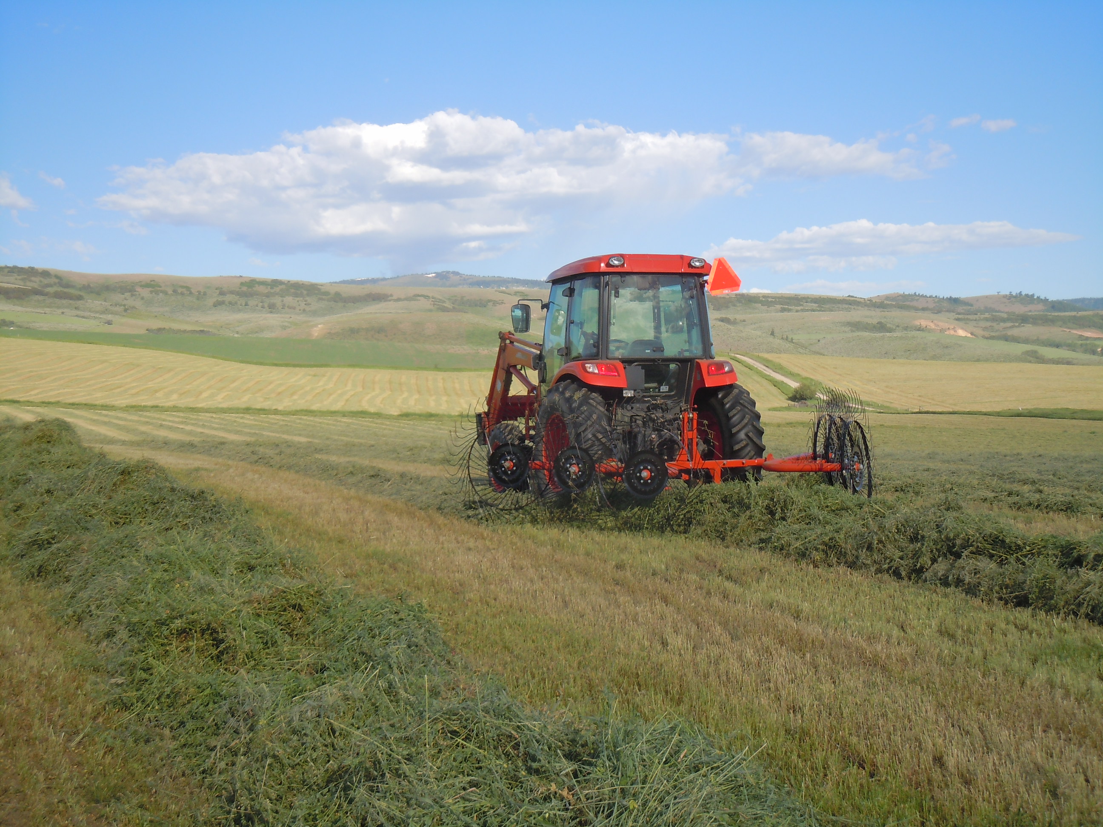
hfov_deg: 36.8
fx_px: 1657
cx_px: 552
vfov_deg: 28.0
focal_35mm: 52
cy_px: 414
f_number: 3.9
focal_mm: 9.3
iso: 100
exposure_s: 1/640
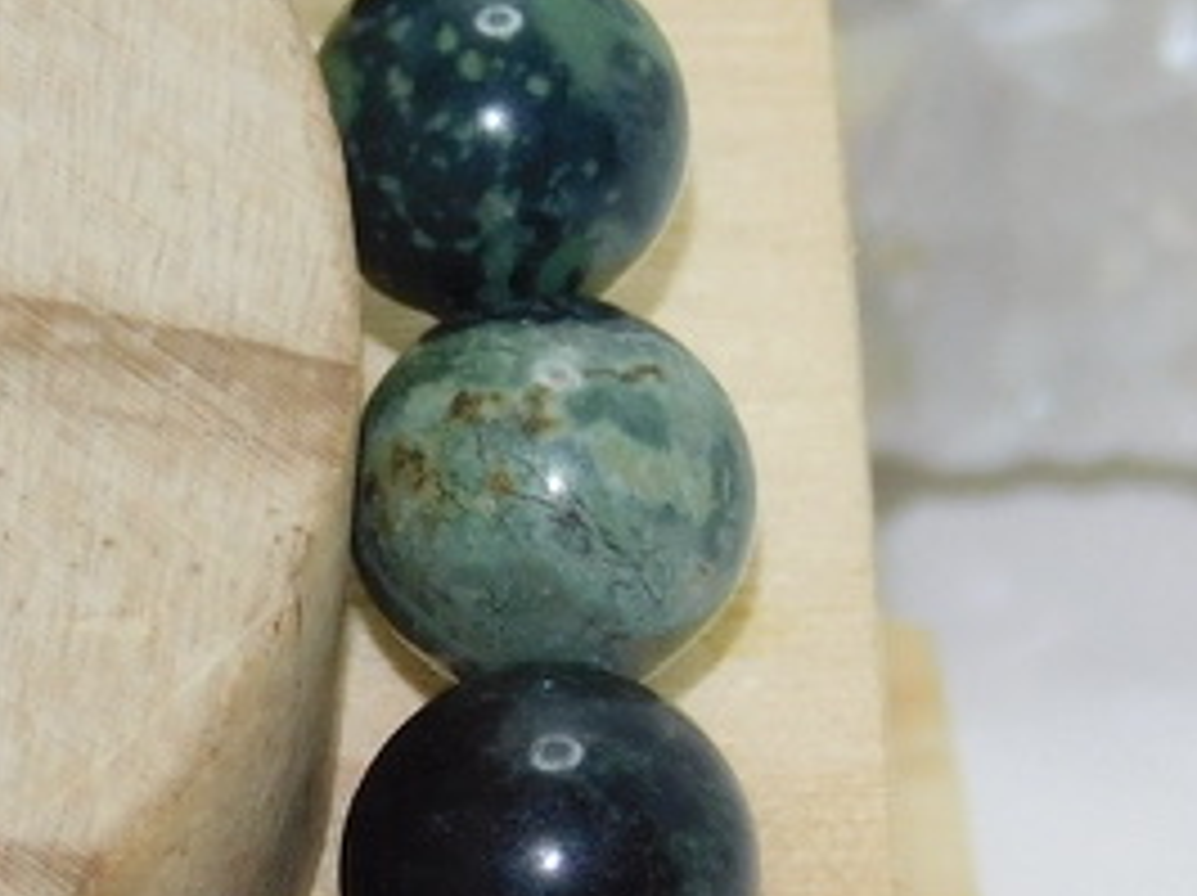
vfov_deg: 1.9
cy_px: 738
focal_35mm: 778
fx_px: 26879
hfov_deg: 2.5
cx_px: -814
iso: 200
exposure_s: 1/60
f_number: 5.4
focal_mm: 35.9
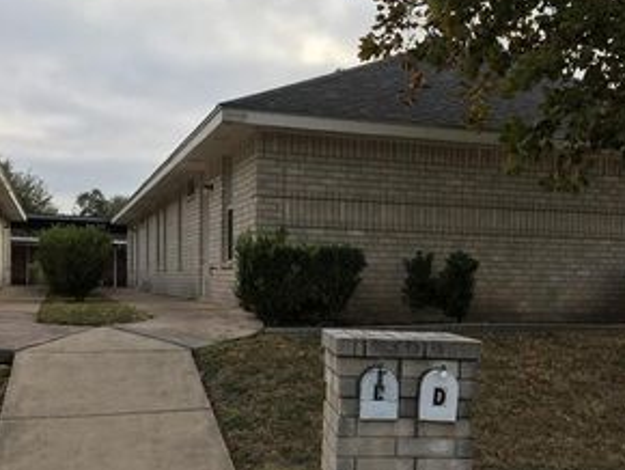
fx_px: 904
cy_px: 337
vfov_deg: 28.8
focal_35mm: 50
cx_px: 399
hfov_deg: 37.9
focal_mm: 4.15
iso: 25
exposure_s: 1/439
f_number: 2.2
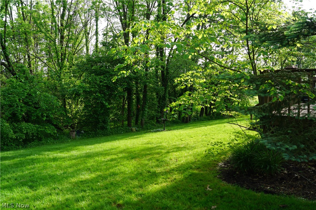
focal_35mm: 30
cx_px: 158
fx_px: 263
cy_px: 105
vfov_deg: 43.6
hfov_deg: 61.9
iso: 100
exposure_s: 1/80
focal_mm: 20
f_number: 5.6
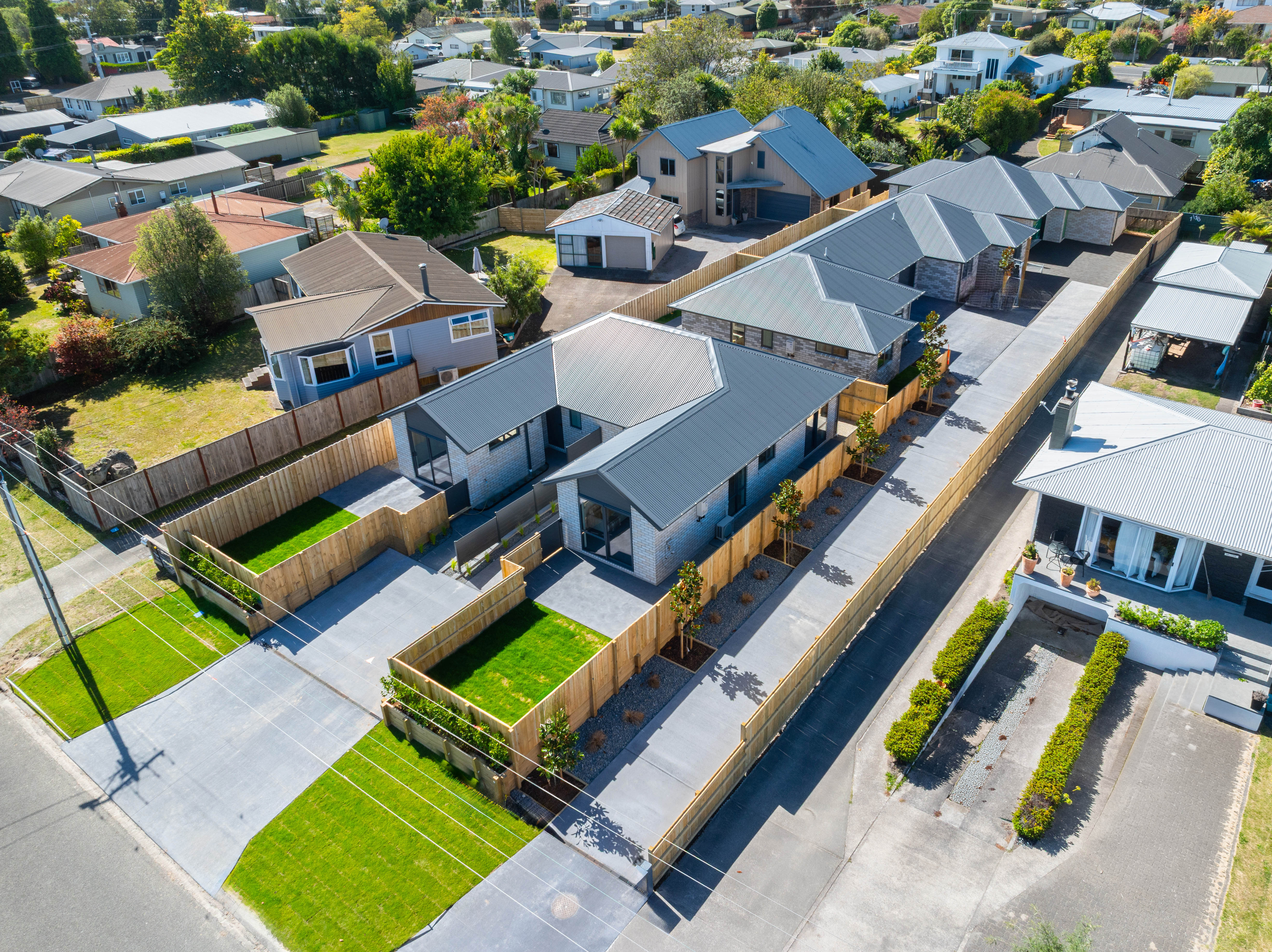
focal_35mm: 24
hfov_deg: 71.6
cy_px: 476
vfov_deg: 56.8
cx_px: 636
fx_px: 881
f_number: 7.1
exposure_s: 1/80
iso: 100
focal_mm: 12.29
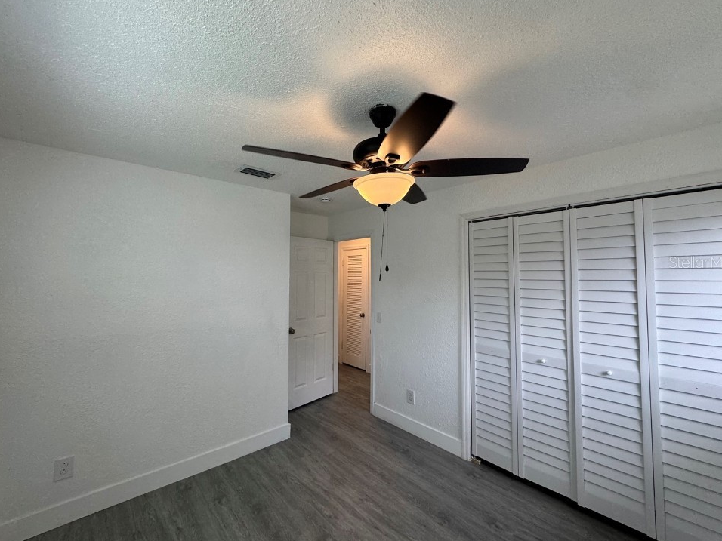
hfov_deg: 98.2
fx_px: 313
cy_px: 262
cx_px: 353
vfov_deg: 81.7
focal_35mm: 15
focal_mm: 2.22
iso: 80
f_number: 2.2
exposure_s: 1/120
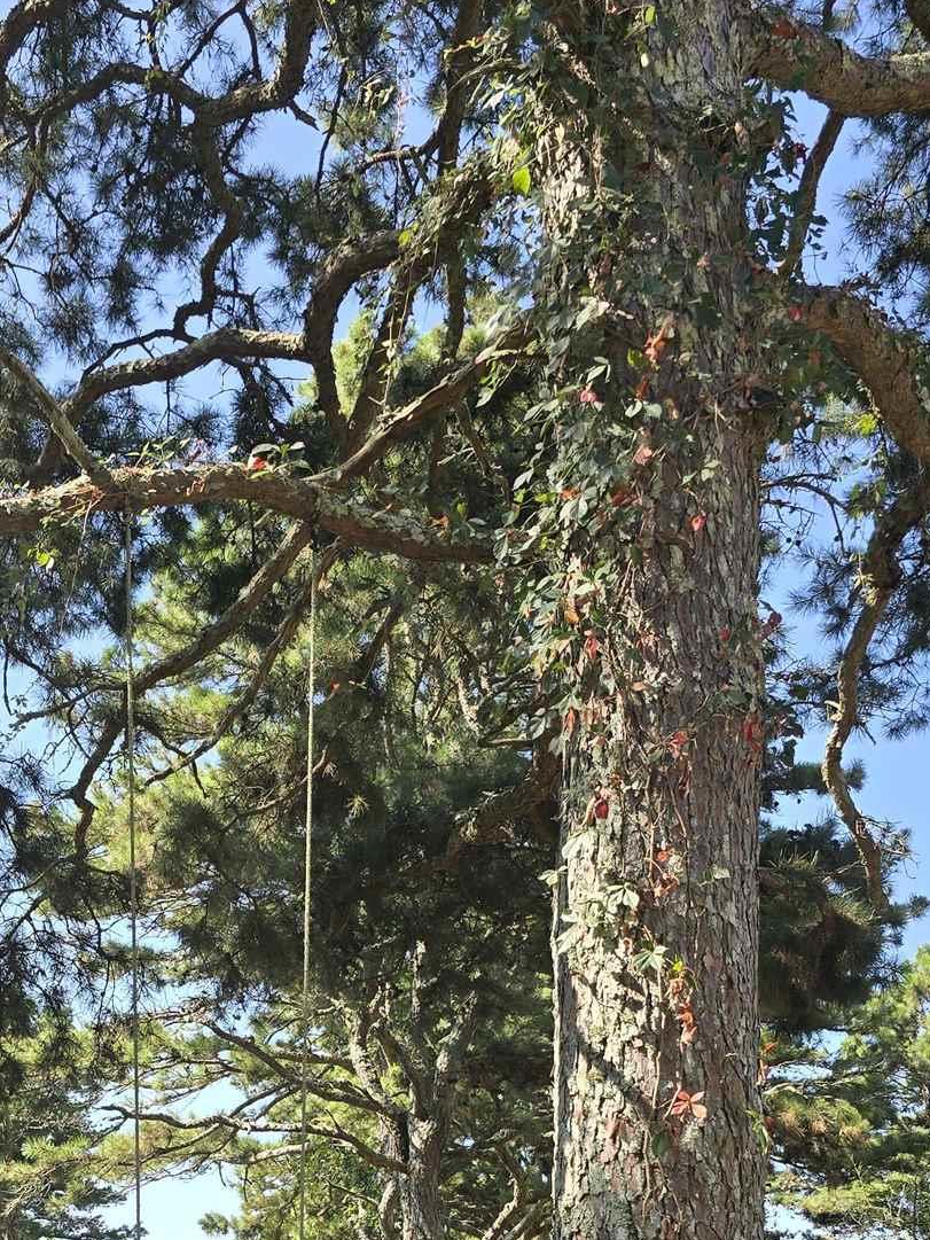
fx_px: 1755
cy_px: 1172
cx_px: 257
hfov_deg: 29.3
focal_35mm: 49
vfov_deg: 35.9
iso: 12
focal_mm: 6.3
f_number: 1.7
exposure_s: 1/222
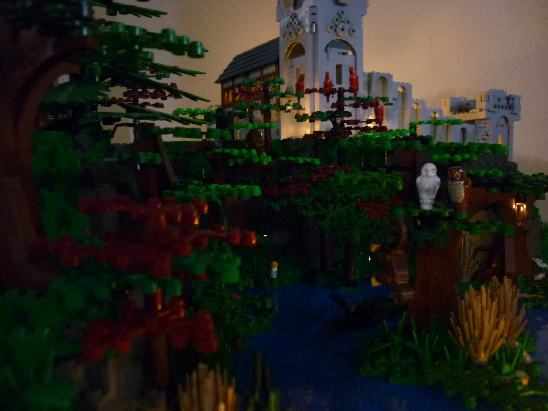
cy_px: 206
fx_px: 522
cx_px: 274
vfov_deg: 42.9
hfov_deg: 55.4
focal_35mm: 33
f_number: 2.8
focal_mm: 5.5
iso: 400
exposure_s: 1/8
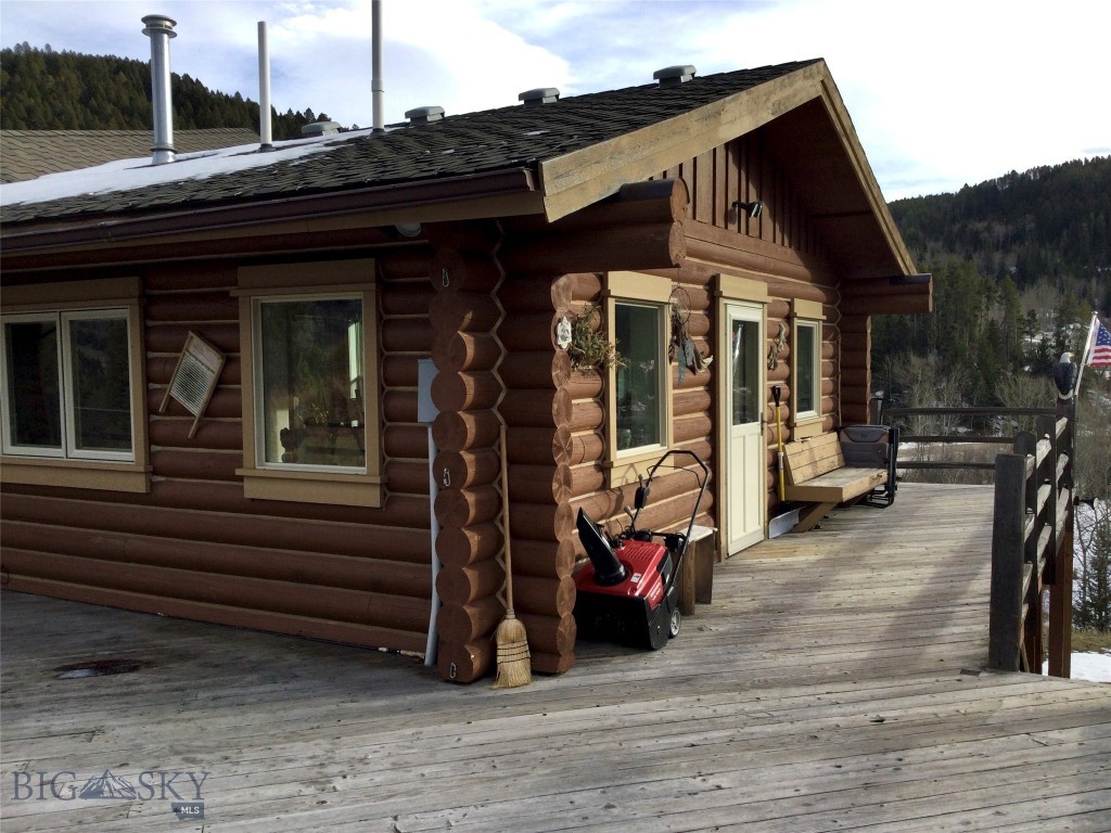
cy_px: 416
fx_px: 995
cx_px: 556
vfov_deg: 45.4
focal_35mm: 31
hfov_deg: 58.4
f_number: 2.4
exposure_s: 1/509
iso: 25
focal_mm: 3.3
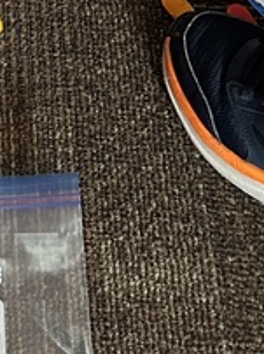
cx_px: -143
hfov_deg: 10.8
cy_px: -396
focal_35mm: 132
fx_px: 1345
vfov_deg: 12.7
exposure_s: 1/60
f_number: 1.5
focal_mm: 5.7
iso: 250
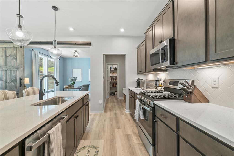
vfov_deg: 73.8
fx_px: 104
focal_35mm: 16
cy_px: 78
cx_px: 117
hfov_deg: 96.7
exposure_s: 1/6
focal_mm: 16
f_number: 8
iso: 200
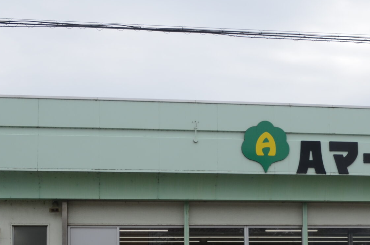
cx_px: 269
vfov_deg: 17.8
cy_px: 224
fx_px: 769
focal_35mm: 75
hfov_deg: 26.8
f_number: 7.1
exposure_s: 1/320
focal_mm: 22
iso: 160
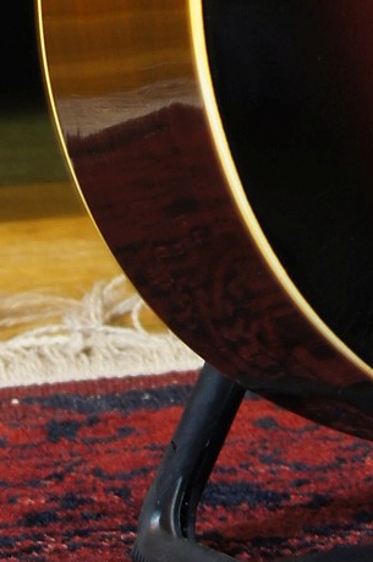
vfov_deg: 4.5
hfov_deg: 3.0
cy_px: -551
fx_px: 6994
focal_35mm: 449
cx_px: 827
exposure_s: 1/2.5
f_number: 5.6
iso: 100
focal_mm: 60
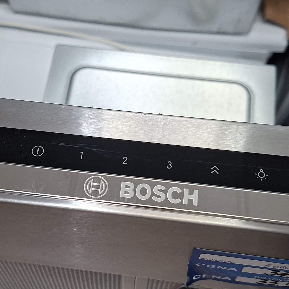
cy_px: 162
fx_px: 501
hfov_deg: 32.1
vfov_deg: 32.2
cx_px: 110
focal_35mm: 53
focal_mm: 5.54
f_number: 1.8
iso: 250
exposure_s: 1/100
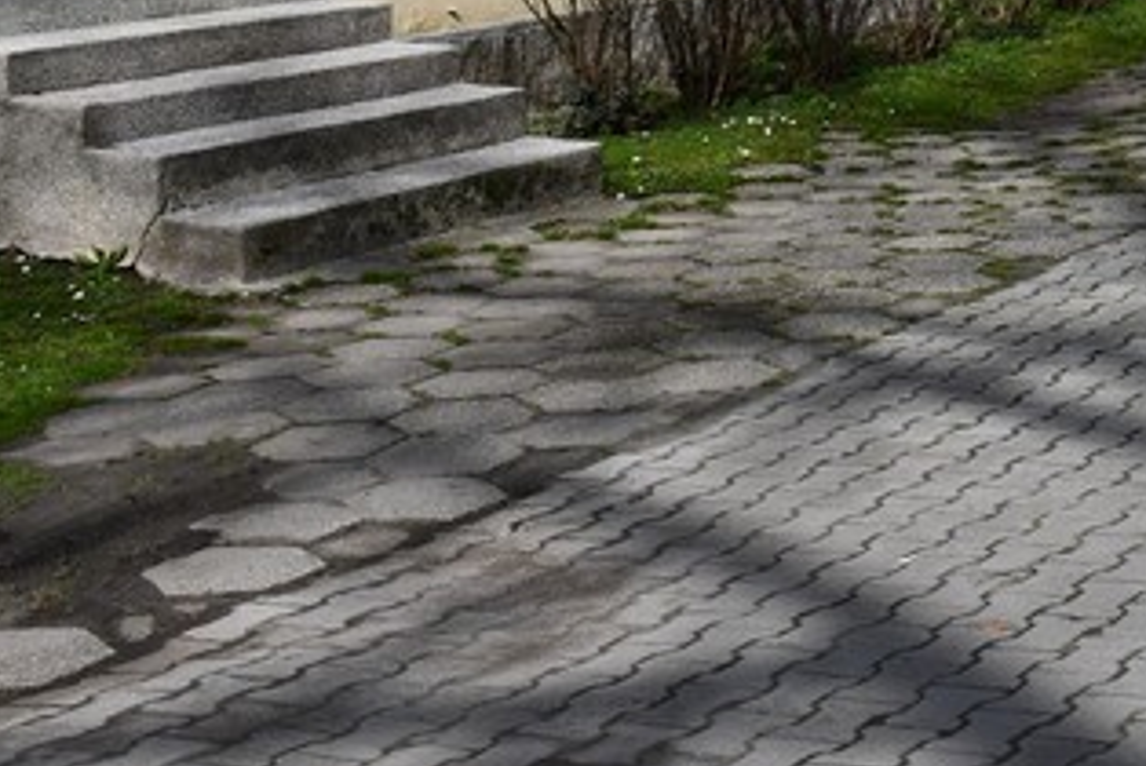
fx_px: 2804
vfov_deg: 14.5
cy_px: -381
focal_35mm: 88
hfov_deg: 21.1
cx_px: 1474
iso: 100
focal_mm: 18
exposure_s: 1/250
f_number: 8
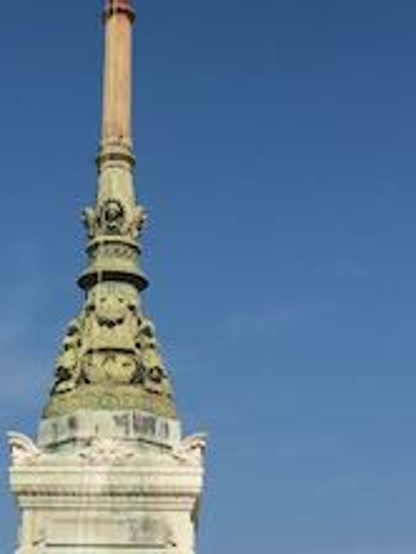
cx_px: 95
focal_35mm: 87
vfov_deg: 22.3
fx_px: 1393
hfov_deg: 16.9
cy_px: 155
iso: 40
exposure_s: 1/3425
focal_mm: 4.12
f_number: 2.2
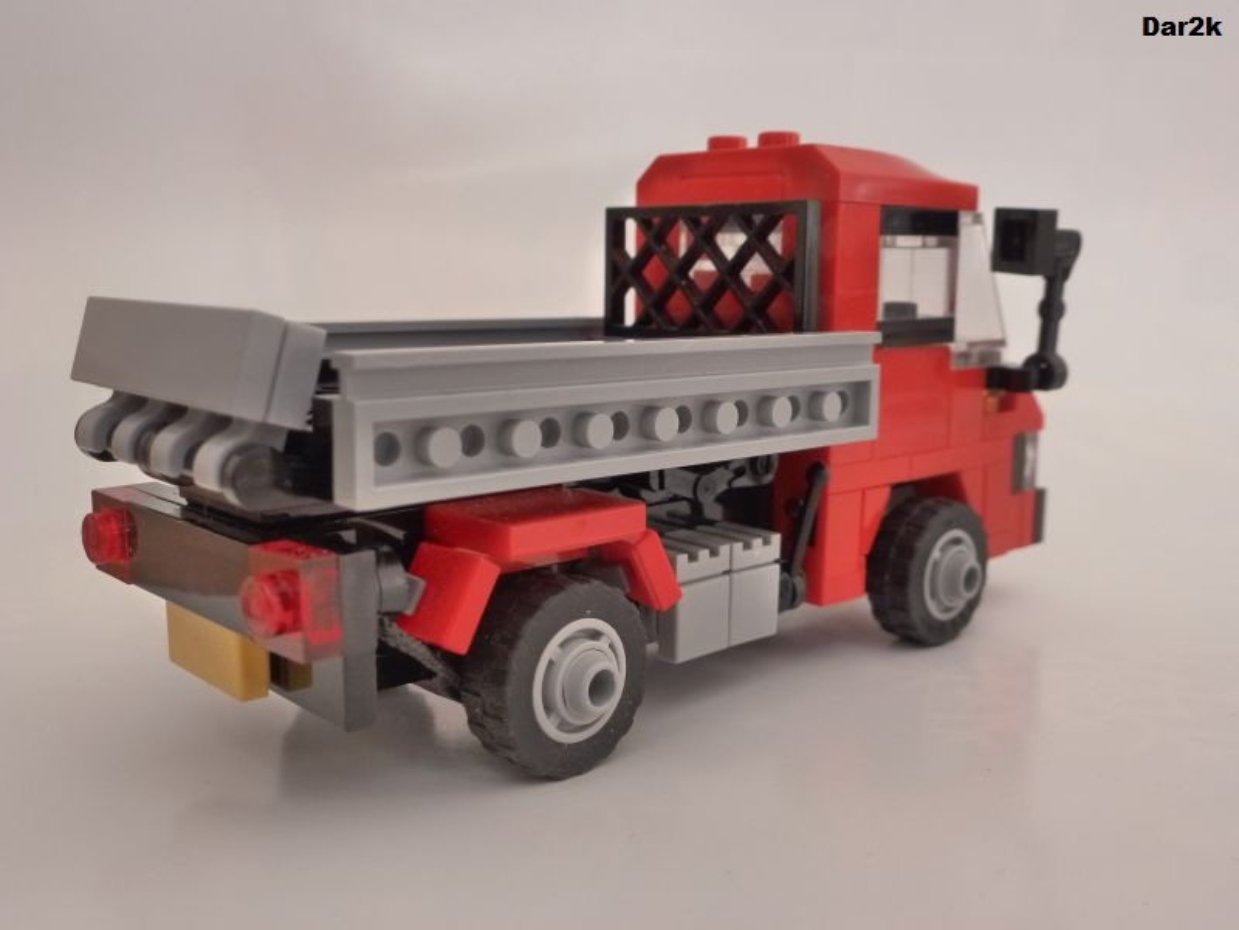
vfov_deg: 42.9
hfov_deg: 55.4
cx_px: 620
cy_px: 465
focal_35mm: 33
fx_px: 1181
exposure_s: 1/25
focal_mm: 5.9
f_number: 3.6
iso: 400
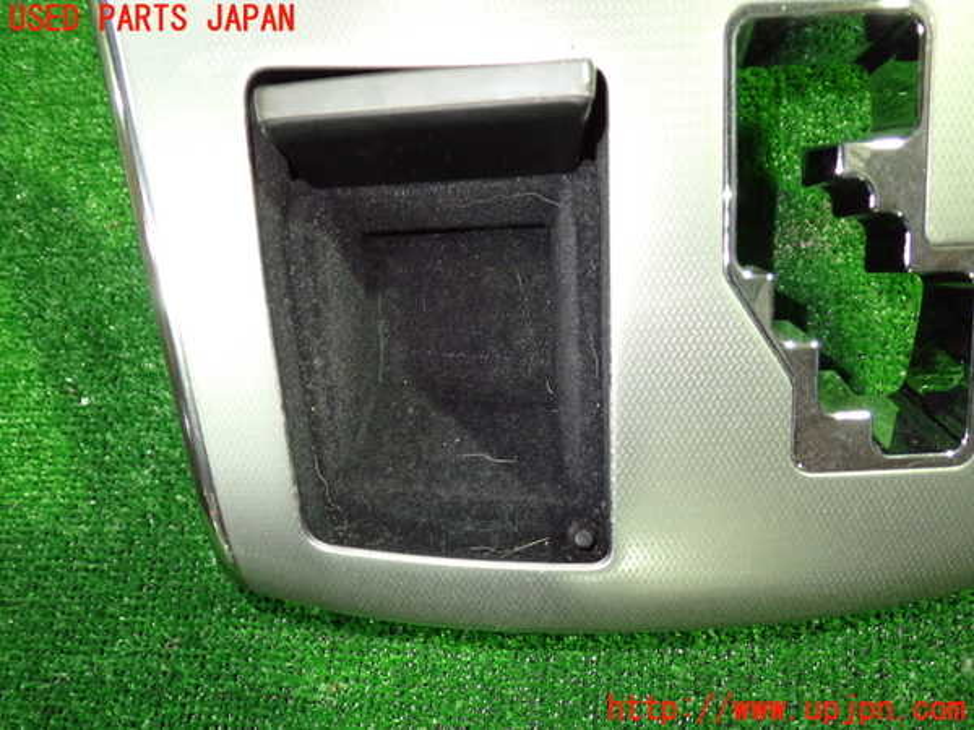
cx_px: 487
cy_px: 365
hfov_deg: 60.0
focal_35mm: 30
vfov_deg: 46.8
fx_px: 844
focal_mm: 5.4
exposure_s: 1/30
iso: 500
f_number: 2.3
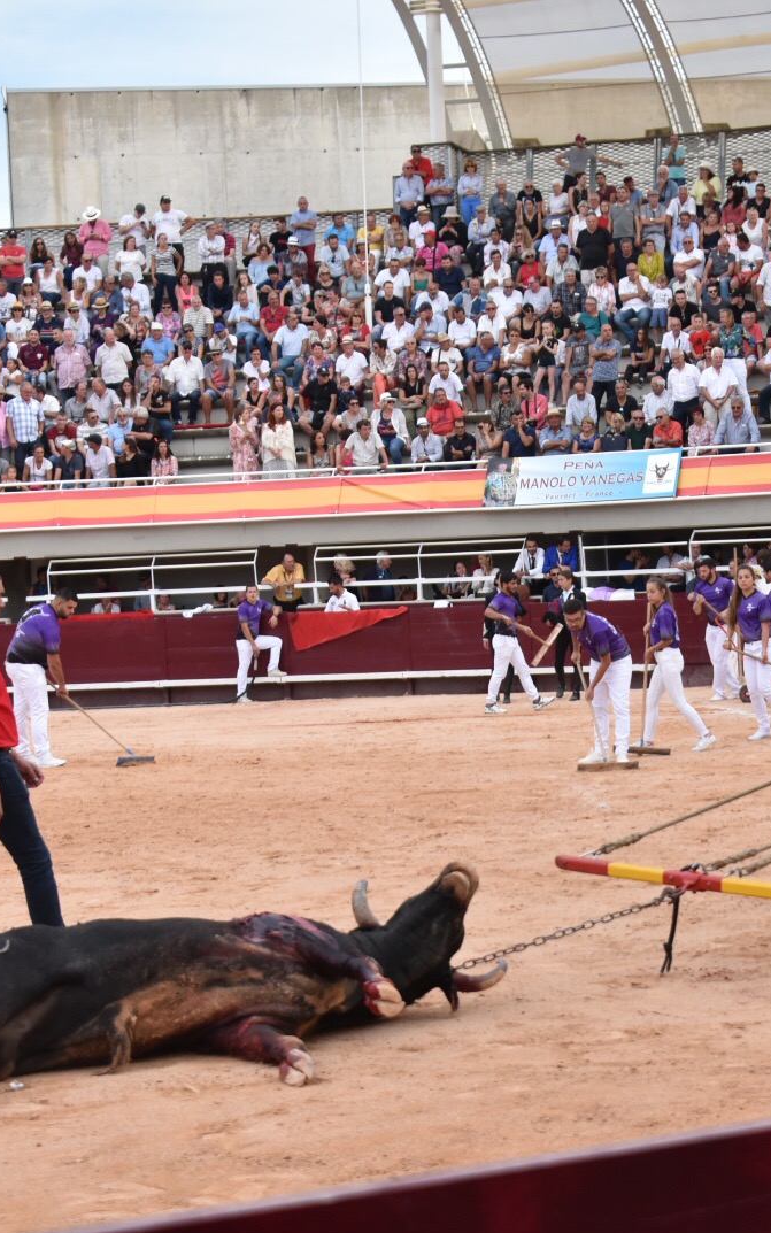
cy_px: 619
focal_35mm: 80
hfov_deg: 16.2
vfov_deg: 25.8
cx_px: 662
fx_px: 2688
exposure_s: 1/1600
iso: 1250
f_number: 5
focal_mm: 52
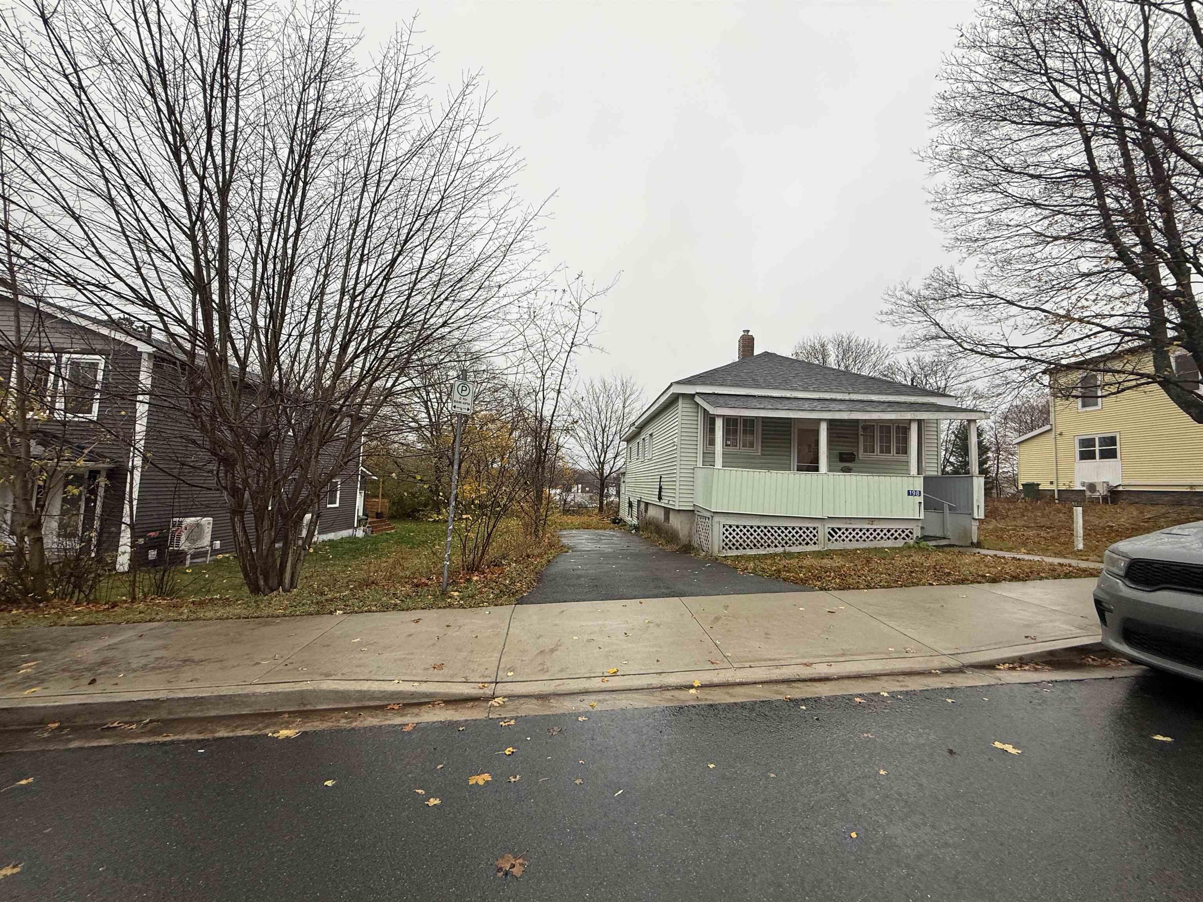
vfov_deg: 85.7
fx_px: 487
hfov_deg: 102.1
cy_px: 451
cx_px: 602
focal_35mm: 14
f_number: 2.2
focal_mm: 2.22
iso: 80
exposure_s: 1/99
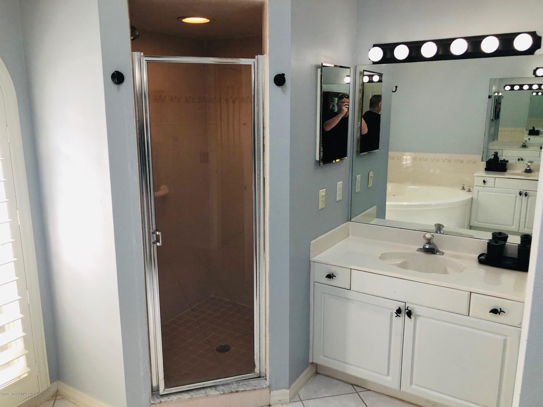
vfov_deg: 49.7
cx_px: 272
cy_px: 204
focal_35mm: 28
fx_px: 439
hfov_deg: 63.4
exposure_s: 1/30
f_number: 1.8
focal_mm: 3.99
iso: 25
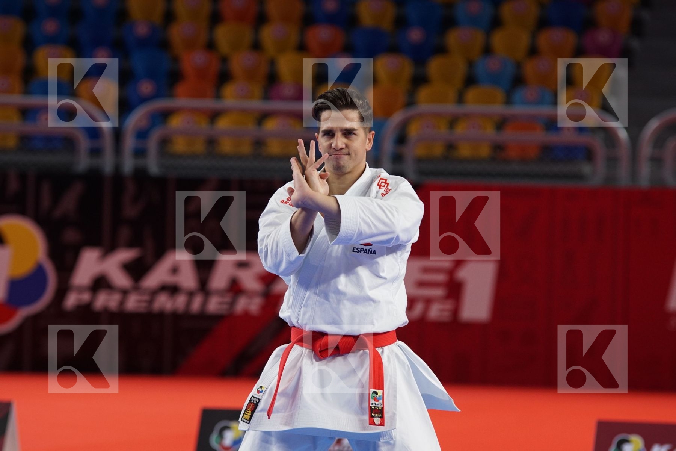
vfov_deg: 6.1
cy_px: 226
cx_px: 338
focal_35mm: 225
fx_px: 4225
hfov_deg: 9.1
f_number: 3.2
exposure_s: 1/400
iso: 800
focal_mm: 150
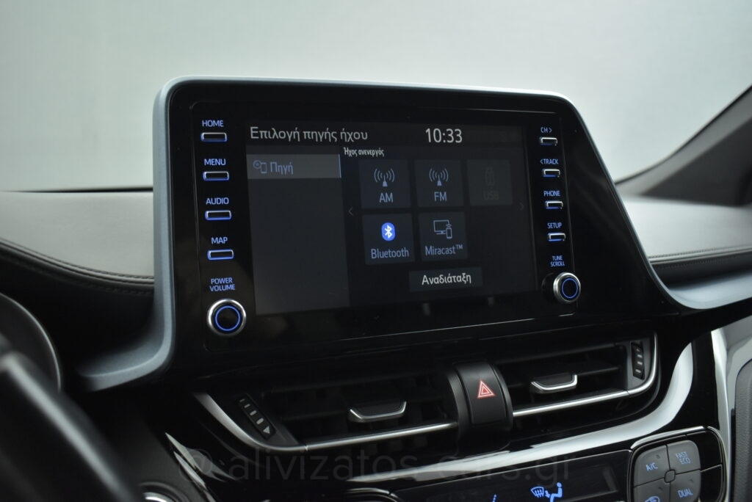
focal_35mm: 30
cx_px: 376
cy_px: 251
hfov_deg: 61.9
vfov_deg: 43.7
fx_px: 627
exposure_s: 1/60
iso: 1600
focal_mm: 20
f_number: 3.5
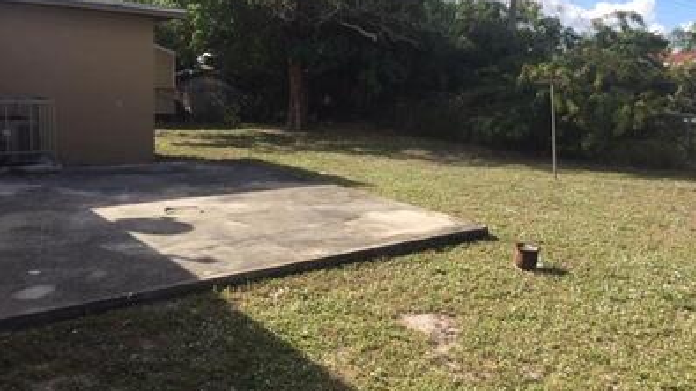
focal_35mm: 32
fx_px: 590
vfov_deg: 36.5
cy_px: 160
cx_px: 351
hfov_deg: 61.0
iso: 32
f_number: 2.2
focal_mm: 4.15
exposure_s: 1/942
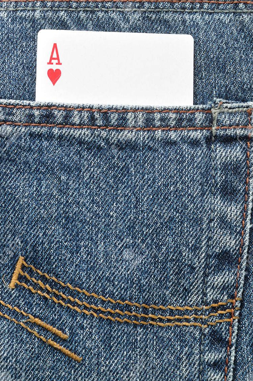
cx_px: 116
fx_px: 909
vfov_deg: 23.7
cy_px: 192
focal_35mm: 86
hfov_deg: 15.8
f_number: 8
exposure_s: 1/160
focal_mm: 50
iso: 200
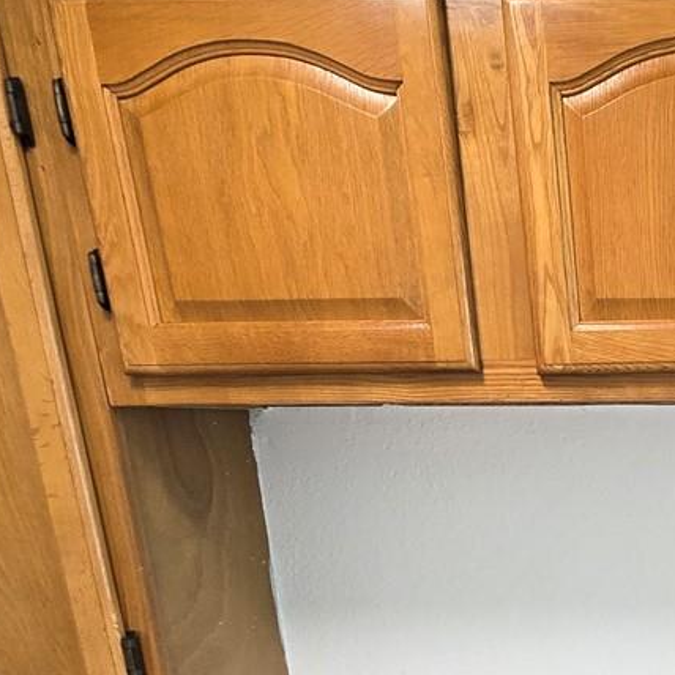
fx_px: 949
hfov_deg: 32.9
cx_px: 787
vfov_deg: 32.9
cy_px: 790
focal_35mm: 43
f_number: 2.2
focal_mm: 2.2
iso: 125
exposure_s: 1/60
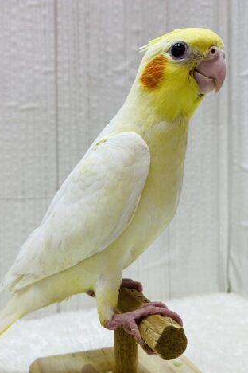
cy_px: 190
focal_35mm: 37
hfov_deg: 35.8
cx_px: 97
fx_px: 382
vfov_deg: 51.9
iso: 50
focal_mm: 4.25
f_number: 1.8
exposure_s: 1/100
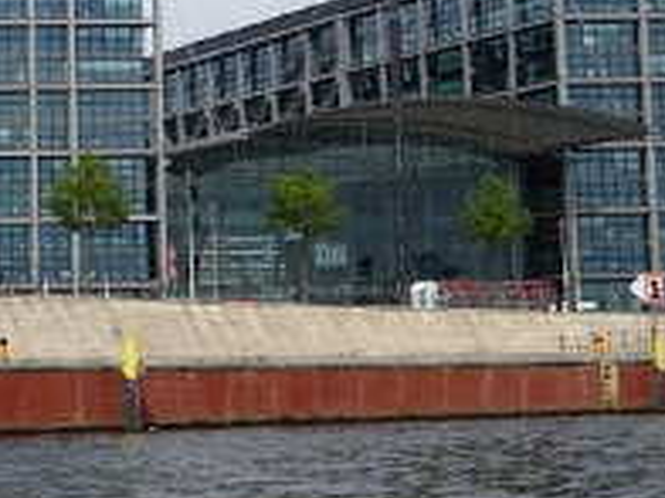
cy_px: 102
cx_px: 122
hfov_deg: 17.1
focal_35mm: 114
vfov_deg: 12.9
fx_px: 2190
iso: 80
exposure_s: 1/800
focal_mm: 9.52
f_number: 4.5
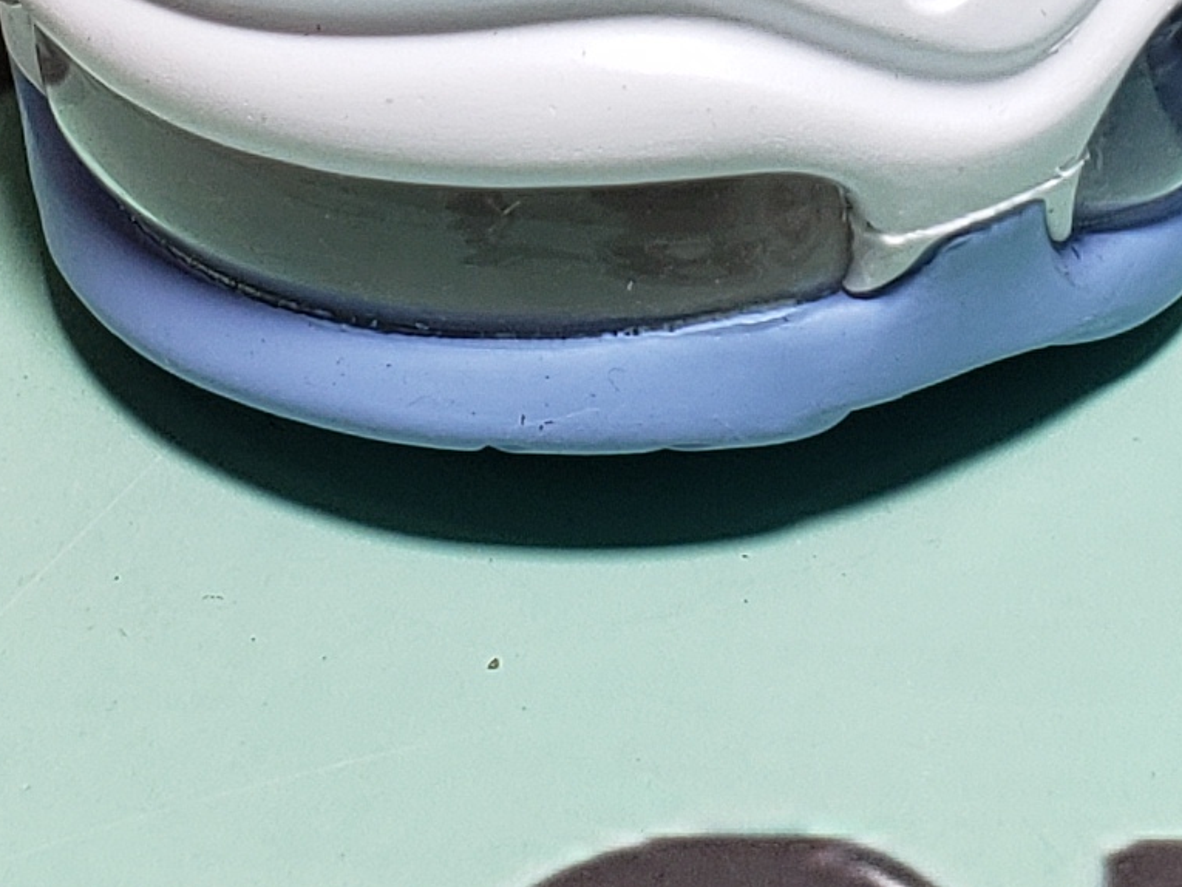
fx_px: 4679
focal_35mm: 137
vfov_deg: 10.1
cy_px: -859
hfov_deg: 14.3
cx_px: 918
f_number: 2.4
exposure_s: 1/160
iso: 50
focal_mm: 4.3
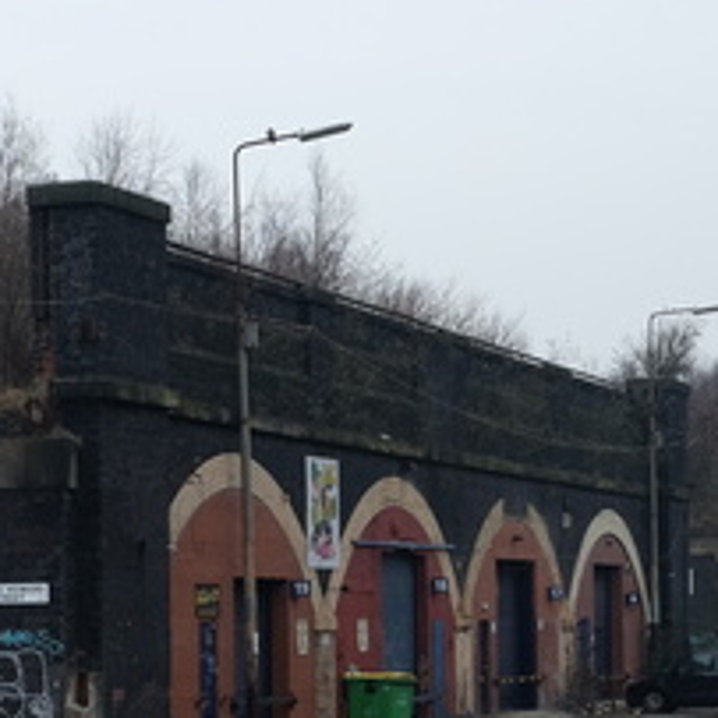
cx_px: -53
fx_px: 3262
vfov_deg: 12.5
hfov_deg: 12.4
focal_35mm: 139
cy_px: 513
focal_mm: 27.7
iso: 400
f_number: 5.6
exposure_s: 1/200
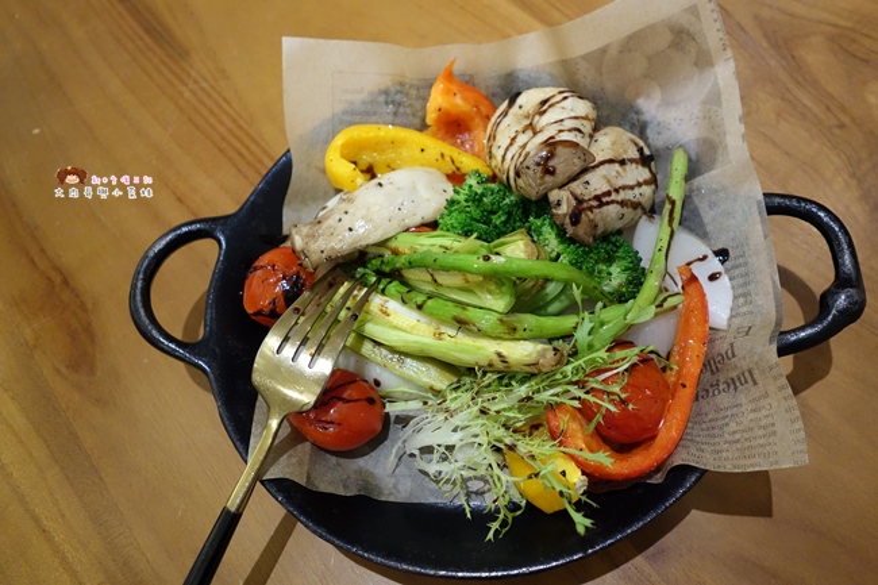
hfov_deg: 65.5
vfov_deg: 46.4
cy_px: 292
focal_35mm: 28
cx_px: 439
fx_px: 683
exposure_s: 1/30
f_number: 3.2
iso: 800
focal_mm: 10.4
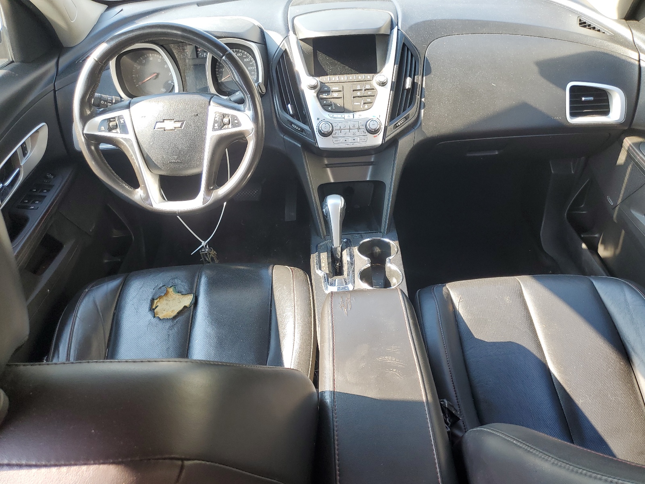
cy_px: 242
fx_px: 484
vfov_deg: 53.1
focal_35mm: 26
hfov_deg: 67.3
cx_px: 322
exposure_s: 1/128
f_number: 1.5
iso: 50
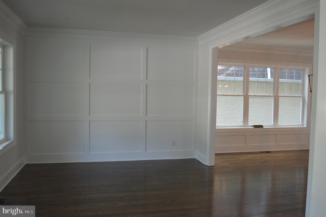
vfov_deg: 43.5
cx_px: 163
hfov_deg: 62.0
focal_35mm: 30
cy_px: 108
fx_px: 271
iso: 400
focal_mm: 20
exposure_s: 1/60
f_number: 4
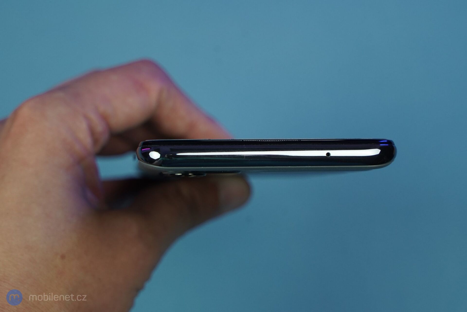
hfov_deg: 29.7
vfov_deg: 20.0
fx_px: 882
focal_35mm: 68
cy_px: 156
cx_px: 234
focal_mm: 68
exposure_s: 1/160
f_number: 7.1
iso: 1250
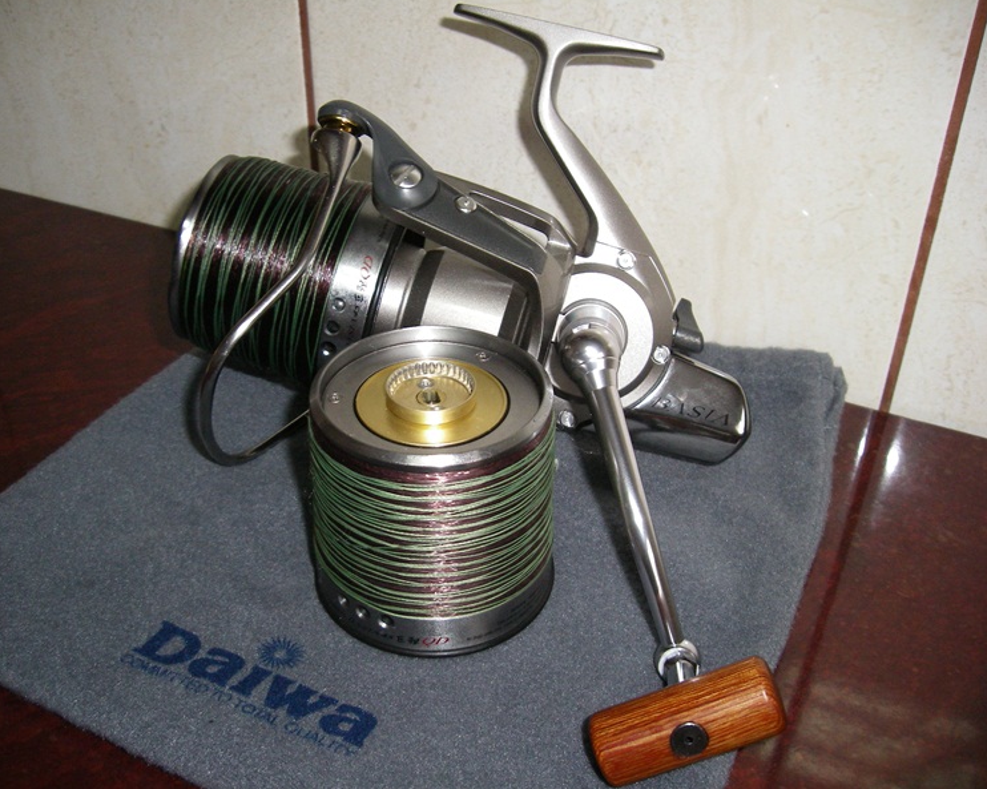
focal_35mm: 40
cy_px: 393
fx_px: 1168
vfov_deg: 37.3
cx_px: 466
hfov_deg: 45.8
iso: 200
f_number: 2.7
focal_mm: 6.2
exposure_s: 1/50
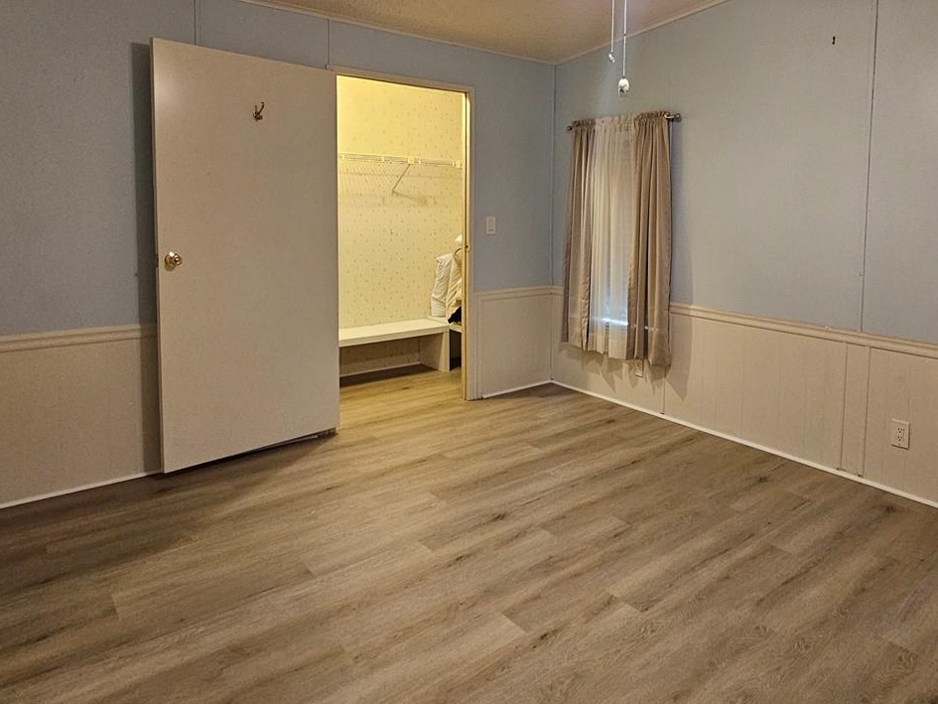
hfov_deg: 75.2
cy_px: 237
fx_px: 596
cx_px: 578
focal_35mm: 22
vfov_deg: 59.7
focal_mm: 2.2
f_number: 2.2
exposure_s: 1/30
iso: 320
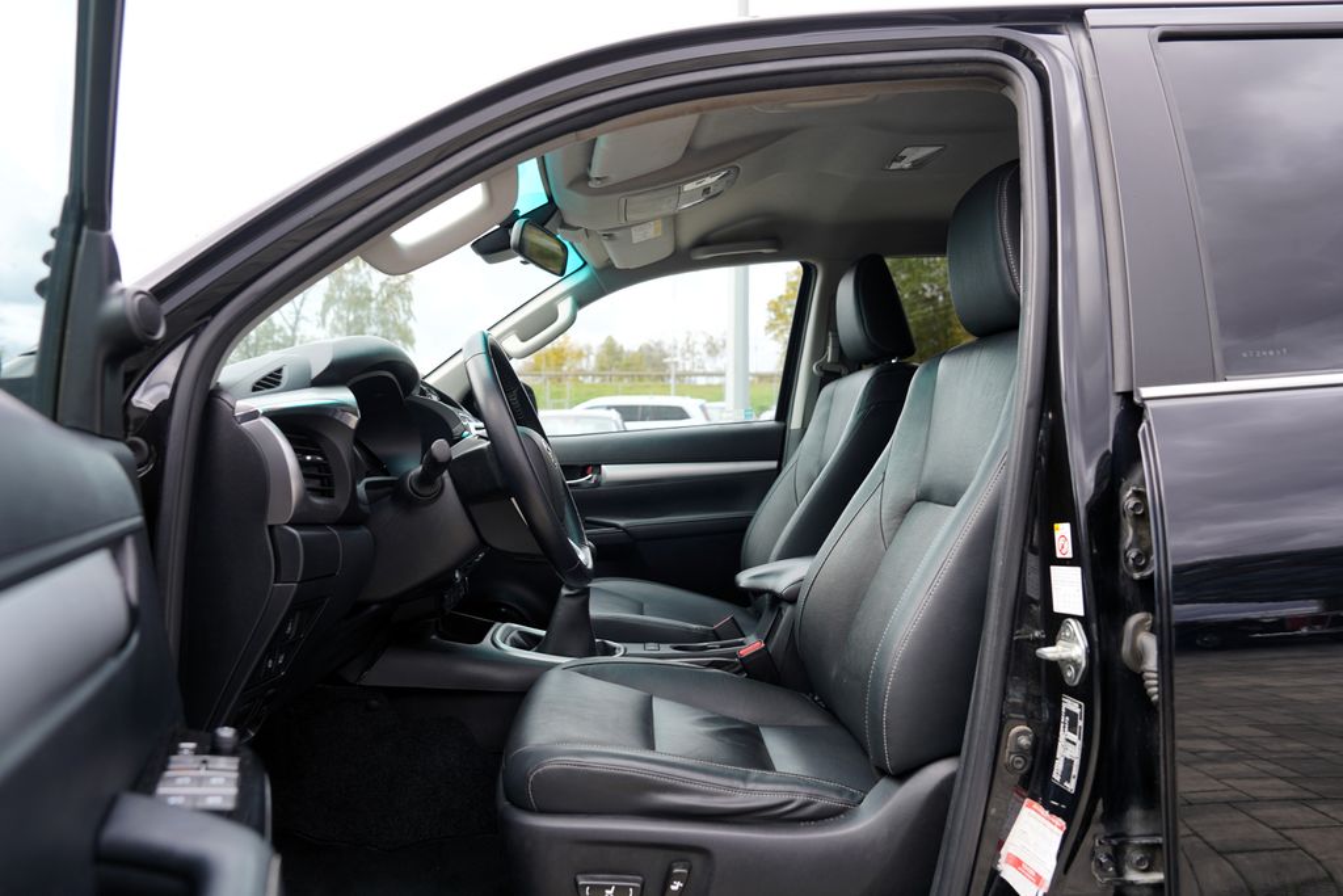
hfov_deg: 73.7
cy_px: 448
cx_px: 672
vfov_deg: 53.1
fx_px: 895
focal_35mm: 24
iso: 100
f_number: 4.5
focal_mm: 24
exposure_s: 1/60
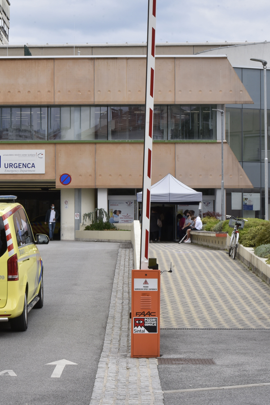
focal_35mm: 120
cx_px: -17
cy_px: 203
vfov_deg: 17.1
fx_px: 1350
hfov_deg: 11.3
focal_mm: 80
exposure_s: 1/200
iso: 800
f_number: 22
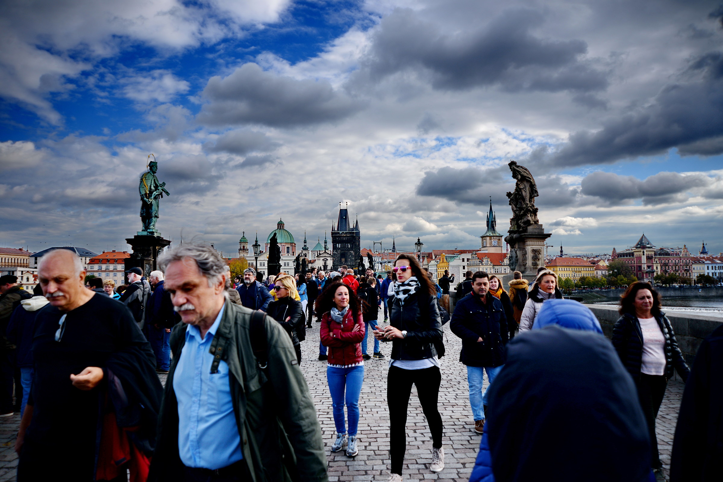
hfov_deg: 73.7
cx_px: 362
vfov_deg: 53.2
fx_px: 482
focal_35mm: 24
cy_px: 241
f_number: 5
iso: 100
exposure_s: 1/1250
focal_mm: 24
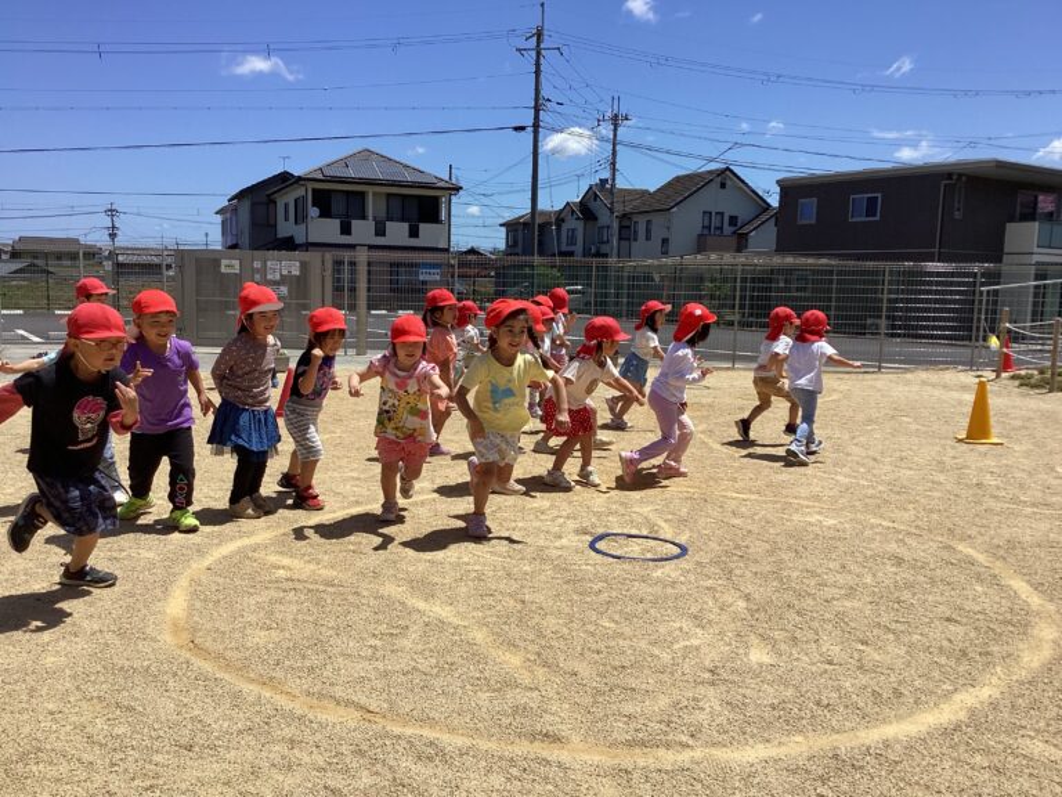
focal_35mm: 31
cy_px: 398
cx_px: 531
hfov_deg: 58.4
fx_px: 951
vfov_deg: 45.4
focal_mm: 3.3
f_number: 2.4
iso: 25
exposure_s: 1/2037
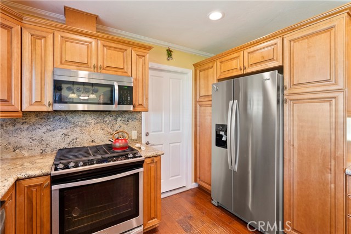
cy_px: 117
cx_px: 176
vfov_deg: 73.8
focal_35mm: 16
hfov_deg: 96.7
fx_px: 156
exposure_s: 1/2.5
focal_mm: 16
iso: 400
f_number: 7.1
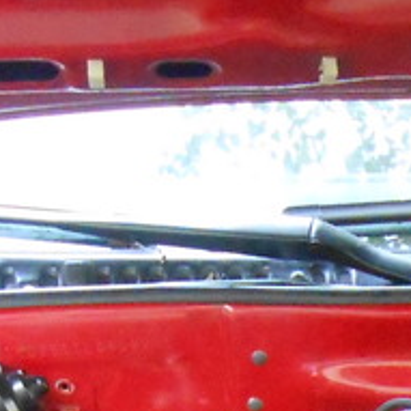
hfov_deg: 13.7
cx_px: 512
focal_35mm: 123
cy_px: 788
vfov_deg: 12.6
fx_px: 1652
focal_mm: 4.6
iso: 800
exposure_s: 1/20
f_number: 3.5
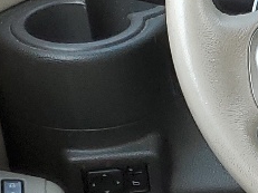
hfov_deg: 9.4
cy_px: 350
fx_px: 1341
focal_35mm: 180
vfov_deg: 8.0
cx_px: 681
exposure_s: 1/130
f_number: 1.5
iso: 50
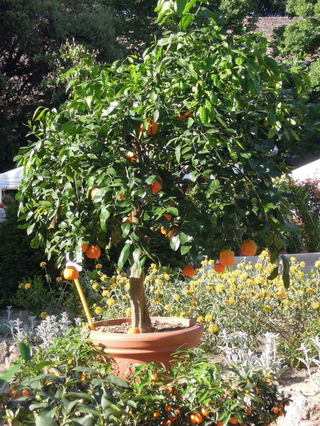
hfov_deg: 17.4
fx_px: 1048
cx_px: 160
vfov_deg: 23.0
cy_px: 213
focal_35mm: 85
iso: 160
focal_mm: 15.2
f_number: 4.5
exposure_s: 1/250
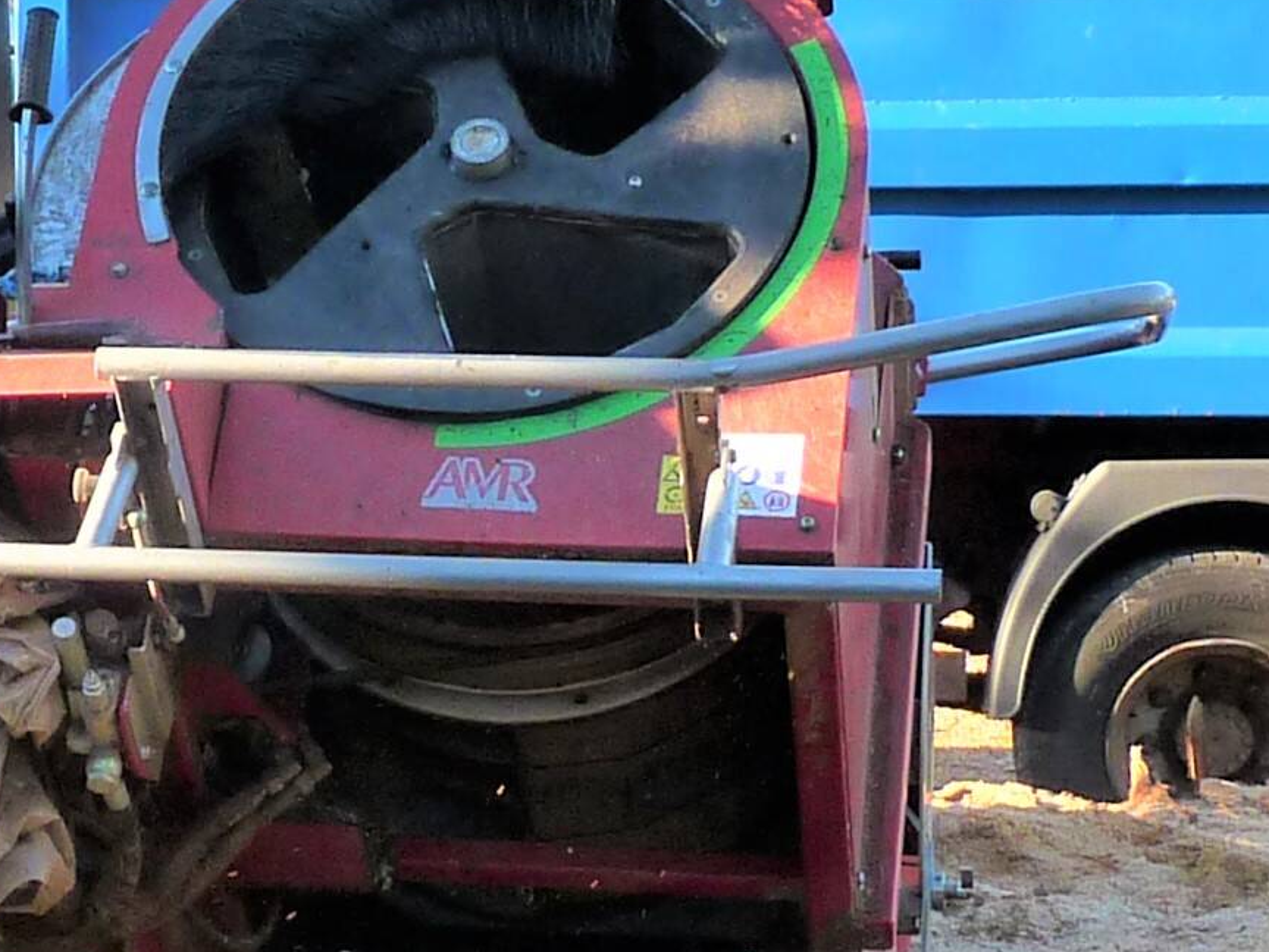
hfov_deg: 17.0
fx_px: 4179
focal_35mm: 114
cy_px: 626
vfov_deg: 13.0
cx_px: 145
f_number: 2.8
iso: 160
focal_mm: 4.8
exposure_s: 1/250
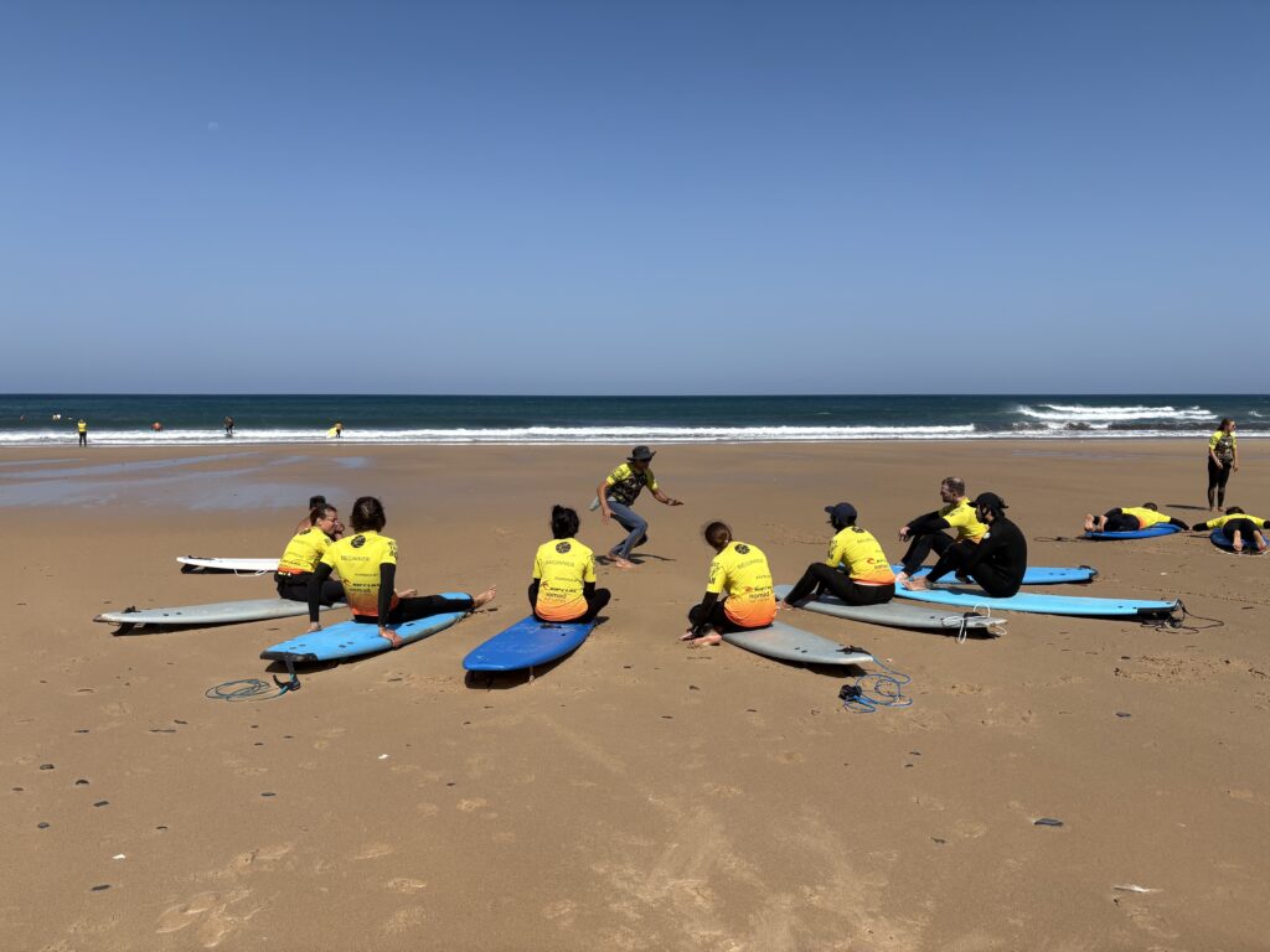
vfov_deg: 53.1
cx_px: 635
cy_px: 476
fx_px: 954
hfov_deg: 67.3
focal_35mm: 26
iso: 50
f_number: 1.6
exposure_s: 1/4950
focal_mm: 5.96
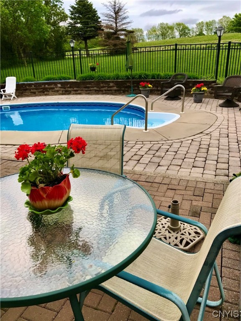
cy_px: 160
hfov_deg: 49.7
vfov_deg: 63.4
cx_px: 120
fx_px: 260
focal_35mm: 28
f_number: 1.8
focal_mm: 3.99
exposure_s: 1/679
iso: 20
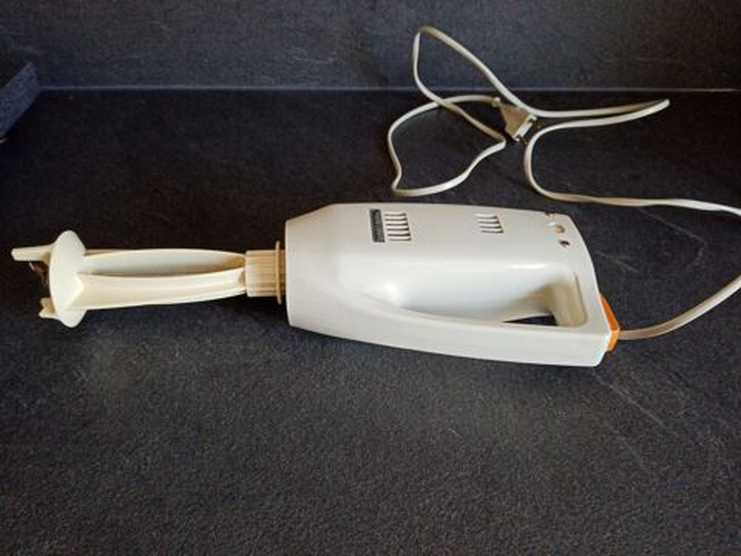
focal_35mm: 26
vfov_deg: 53.1
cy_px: 278
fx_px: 557
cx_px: 370
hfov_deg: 67.3
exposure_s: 1/33.3
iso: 377
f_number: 1.8
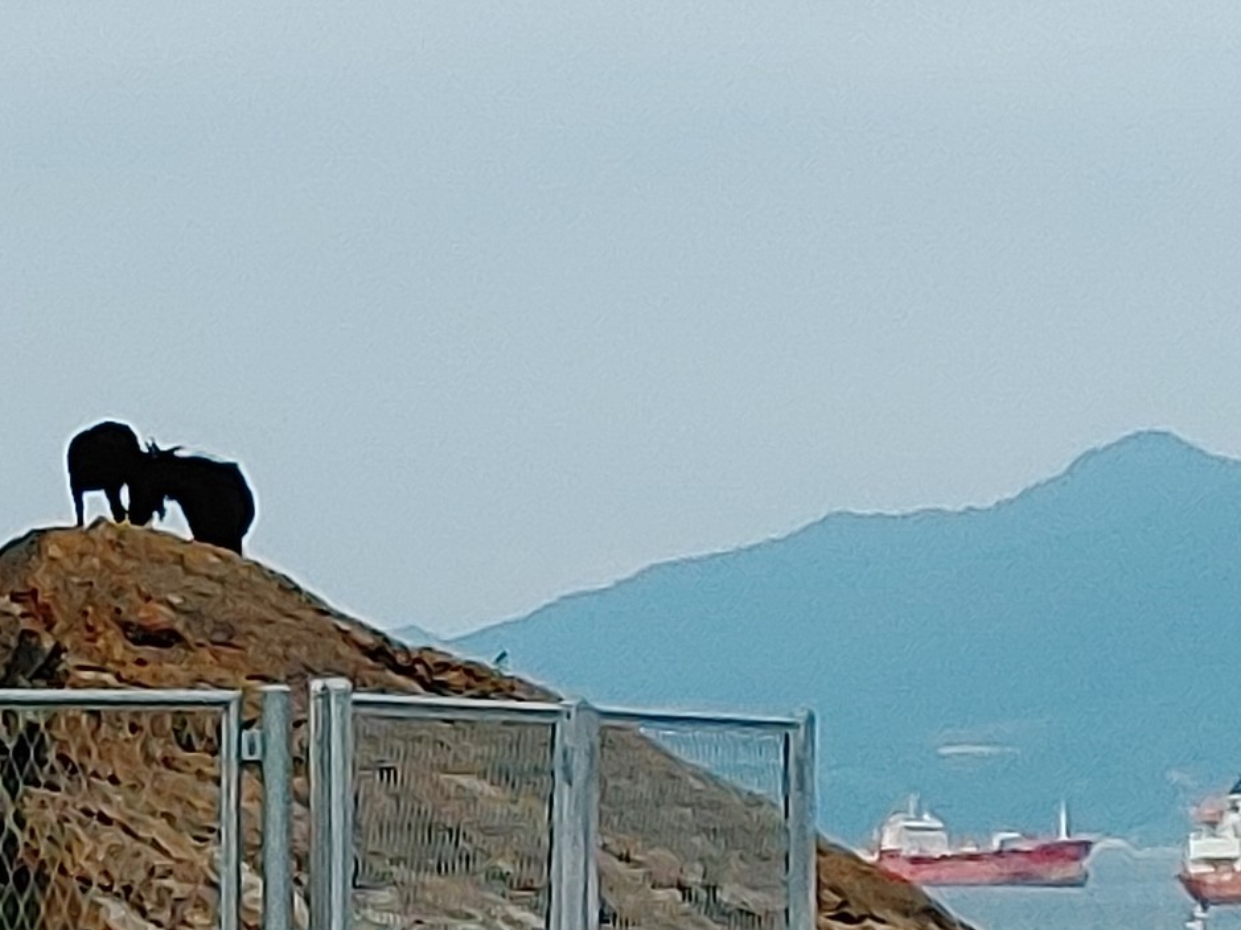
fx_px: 10897
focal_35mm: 304
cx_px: 406
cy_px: 631
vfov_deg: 4.9
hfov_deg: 6.5
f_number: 1.8
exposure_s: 1/606
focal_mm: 4.81
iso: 50
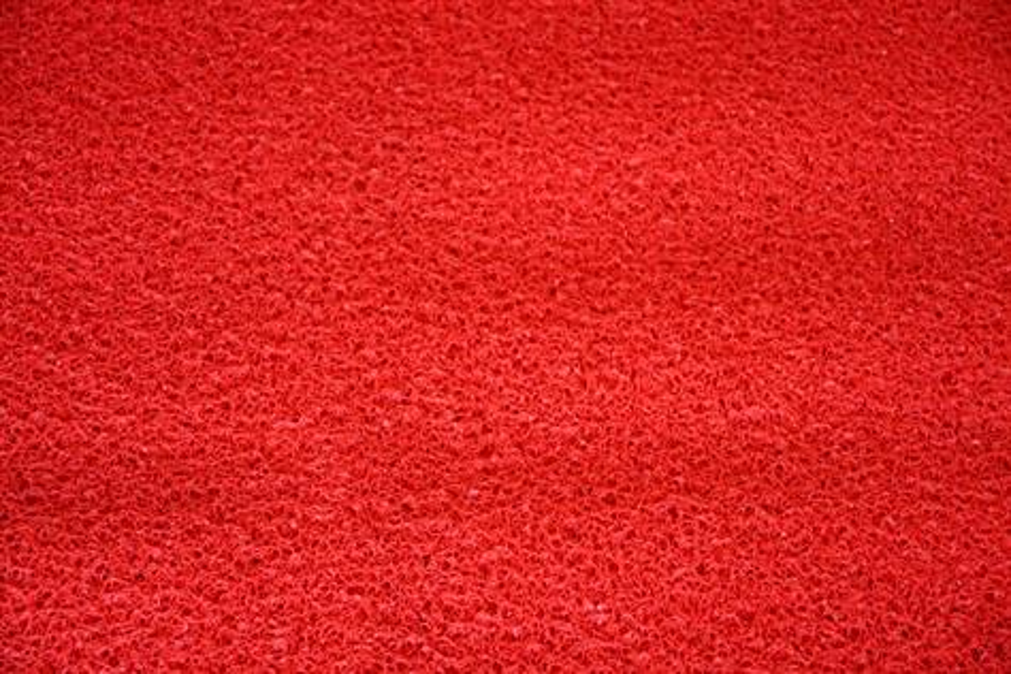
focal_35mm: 105
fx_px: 2949
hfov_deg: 19.5
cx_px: 506
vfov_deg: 13.0
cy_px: 337
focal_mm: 70
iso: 800
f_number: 5.6
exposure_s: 1/125
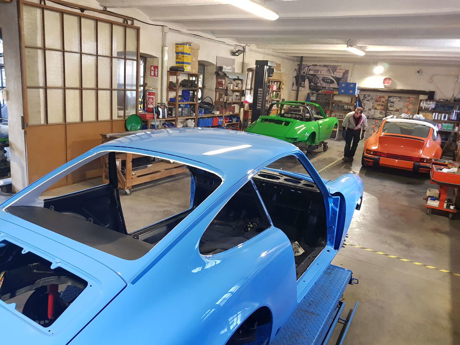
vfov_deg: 53.1
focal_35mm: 26
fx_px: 346
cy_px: 172
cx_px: 230
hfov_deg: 67.3
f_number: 1.7
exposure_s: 1/33
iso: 200
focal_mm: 4.2
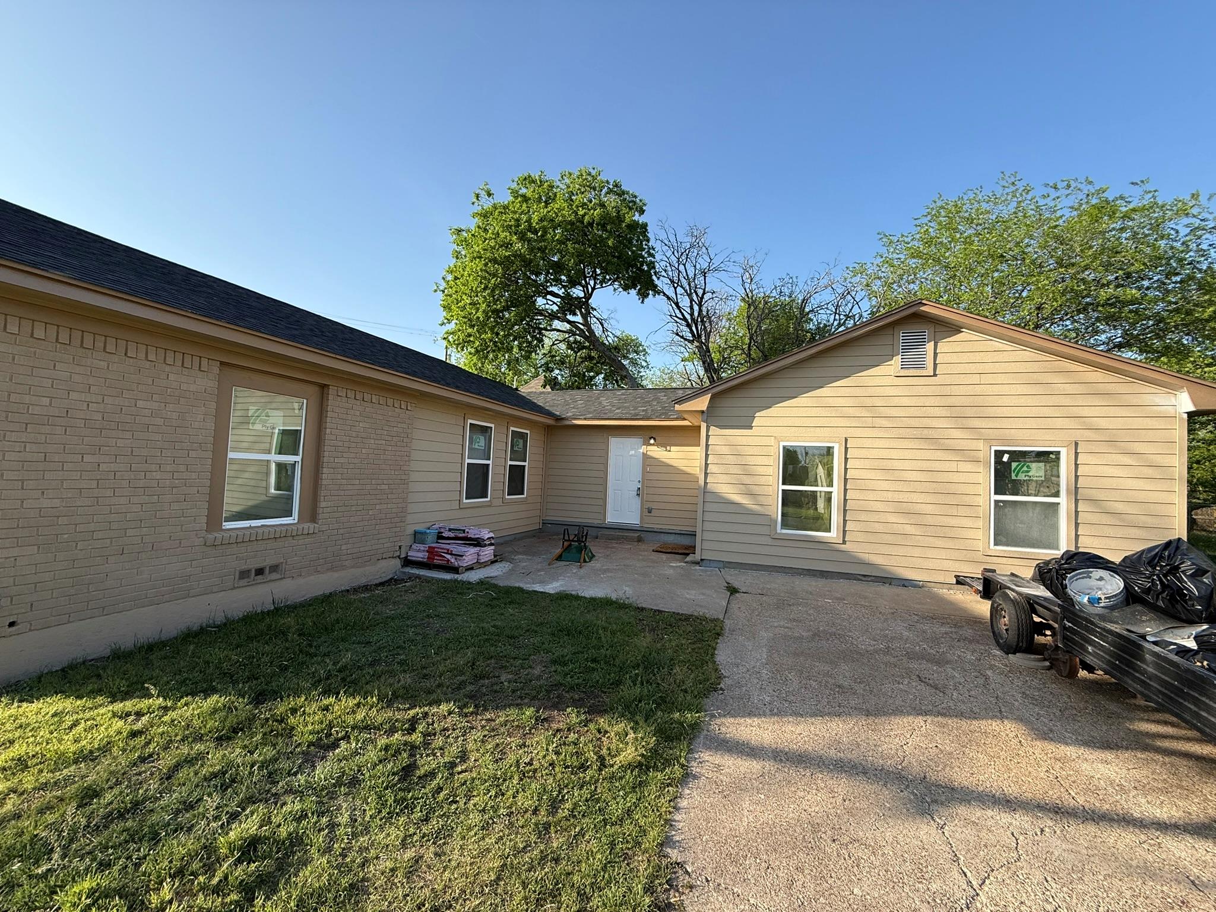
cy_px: 456
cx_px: 608
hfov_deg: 102.1
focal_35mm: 14
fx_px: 492
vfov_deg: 85.7
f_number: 2.2
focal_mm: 2.22
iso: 50
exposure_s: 1/686
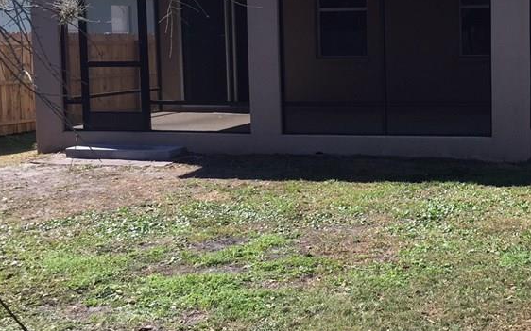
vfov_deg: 23.0
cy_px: 100
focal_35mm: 56
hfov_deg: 35.1
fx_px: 810
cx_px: 429
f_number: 2.2
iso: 32
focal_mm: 4.15
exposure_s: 1/1276
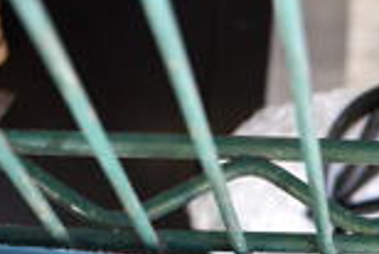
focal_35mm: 107
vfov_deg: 12.0
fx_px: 1128
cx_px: 564
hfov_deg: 17.3
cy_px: 434
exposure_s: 1/30
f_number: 3.5
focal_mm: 18
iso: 1000
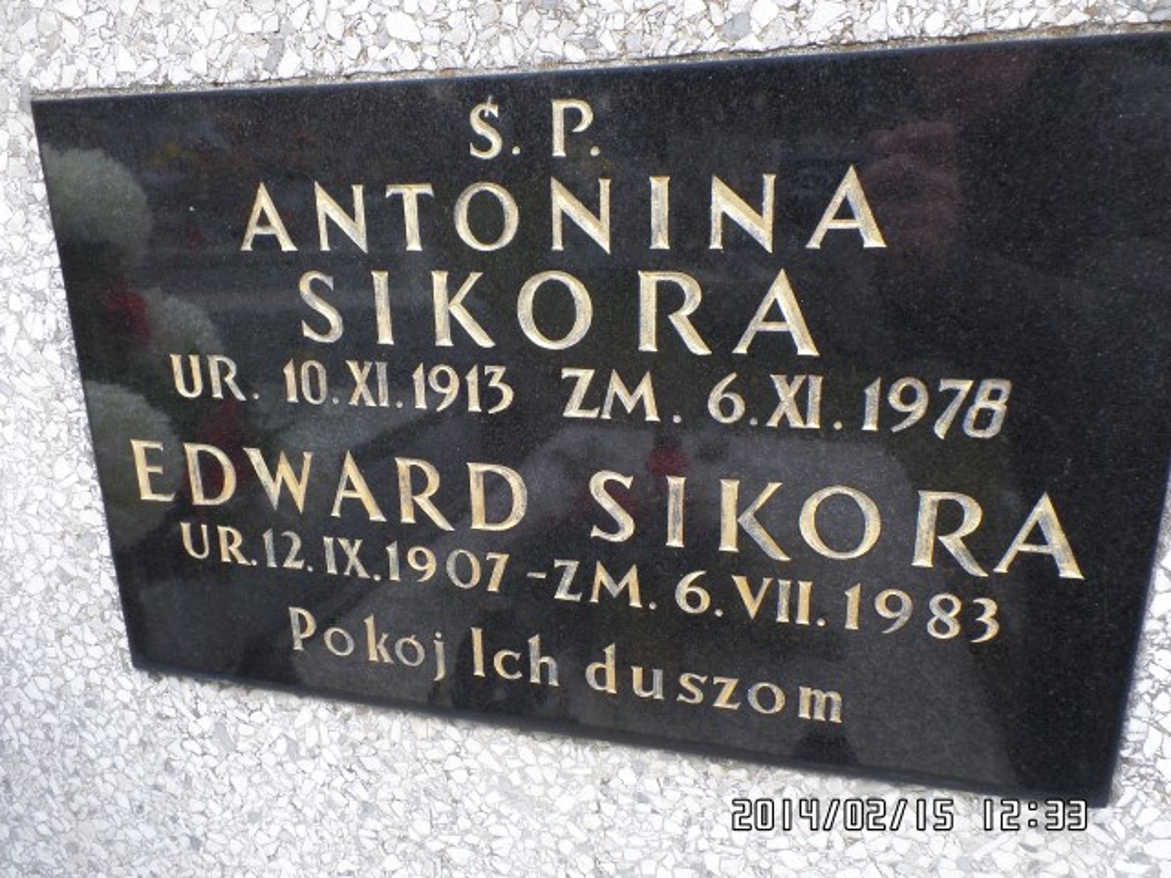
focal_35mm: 23
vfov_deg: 58.9
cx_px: 586
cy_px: 439
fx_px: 778
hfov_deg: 73.9
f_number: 3.5
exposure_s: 1/90
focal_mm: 4.1
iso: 100
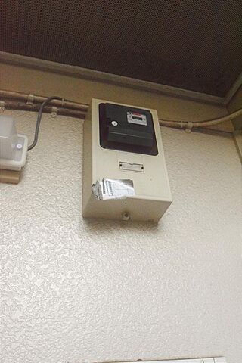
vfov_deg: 61.9
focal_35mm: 30
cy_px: 182
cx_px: 121
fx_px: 302
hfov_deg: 43.6
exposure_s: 1/500
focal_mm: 20
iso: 12800
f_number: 11
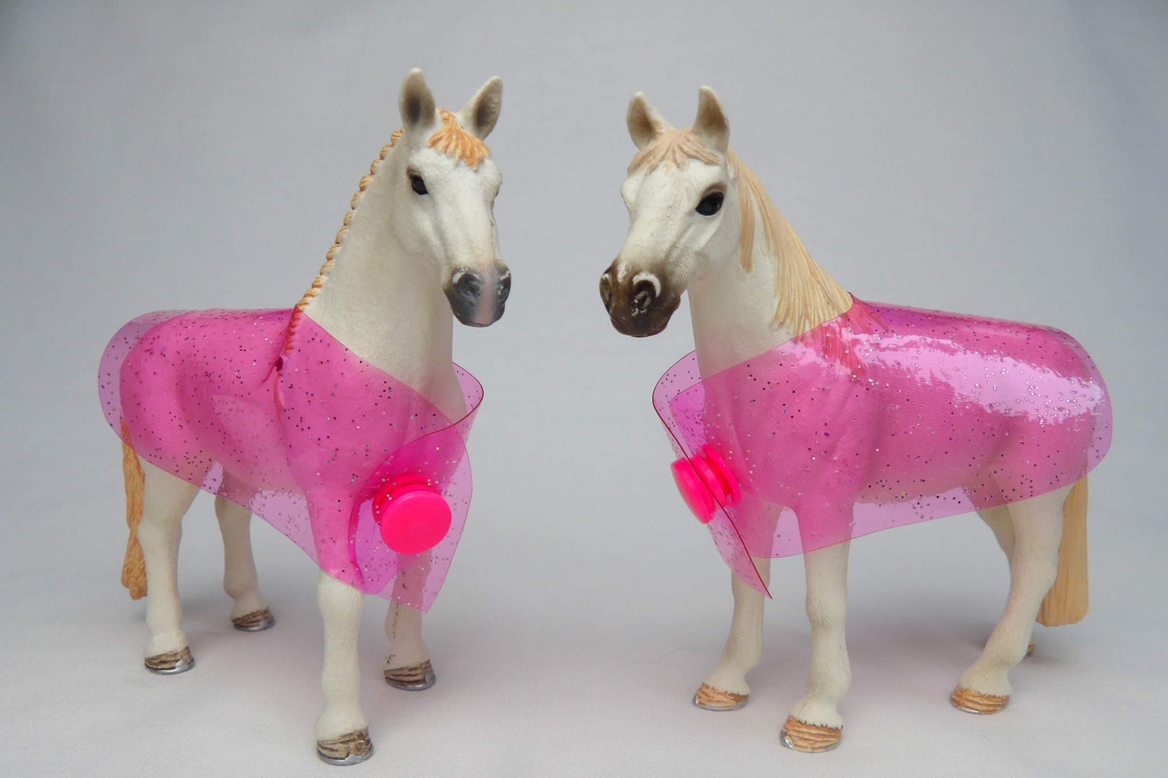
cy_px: 436
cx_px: 584
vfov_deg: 51.2
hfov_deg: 71.5
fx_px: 811
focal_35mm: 25
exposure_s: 1/99
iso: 100
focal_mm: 4.3
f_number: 3.2
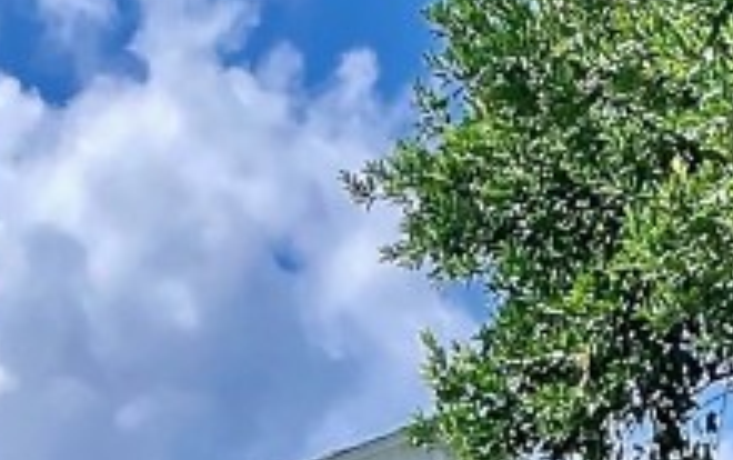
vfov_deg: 8.9
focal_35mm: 128
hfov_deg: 15.8
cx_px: -103
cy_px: 1227
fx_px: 2560
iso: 32
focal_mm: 4.2
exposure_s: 1/2174
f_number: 1.6
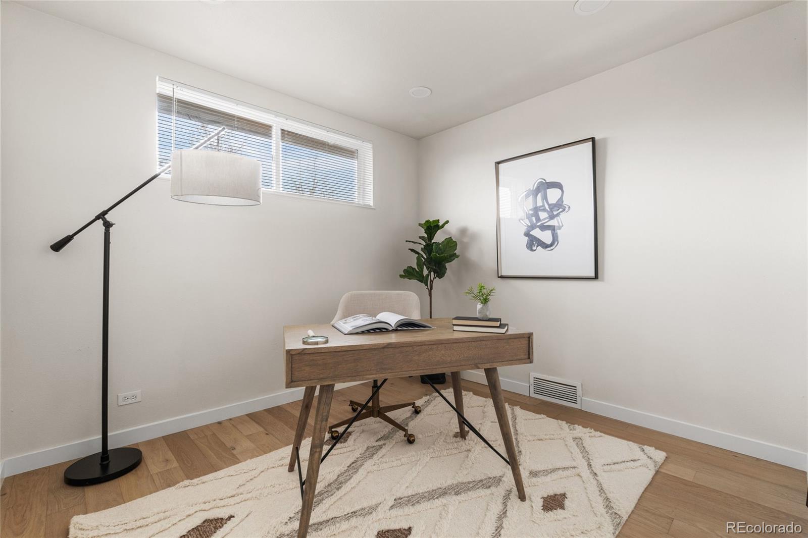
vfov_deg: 72.0
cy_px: 269
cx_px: 404
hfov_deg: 95.0
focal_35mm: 16
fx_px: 370
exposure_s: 1/2.5
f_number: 8
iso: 160
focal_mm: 16.5
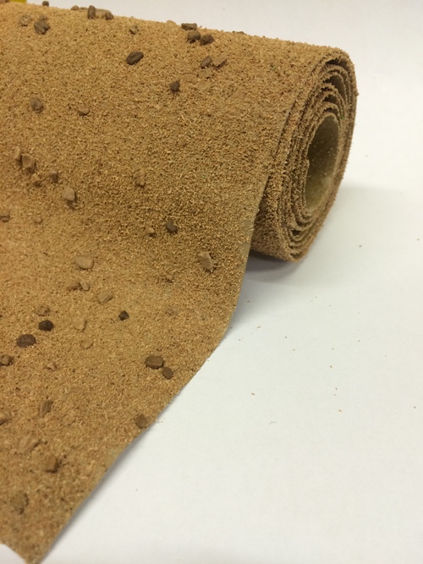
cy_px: 282
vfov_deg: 61.7
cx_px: 212
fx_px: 473
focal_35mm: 29
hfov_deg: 48.2
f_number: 2.2
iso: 100
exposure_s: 1/33
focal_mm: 4.15
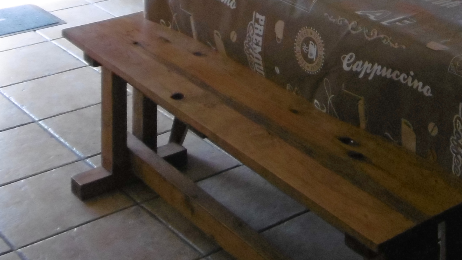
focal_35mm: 76
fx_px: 931
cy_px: -166
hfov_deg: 26.7
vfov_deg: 14.5
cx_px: 433
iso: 320
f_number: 3.1
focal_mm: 4.3
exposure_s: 1/100
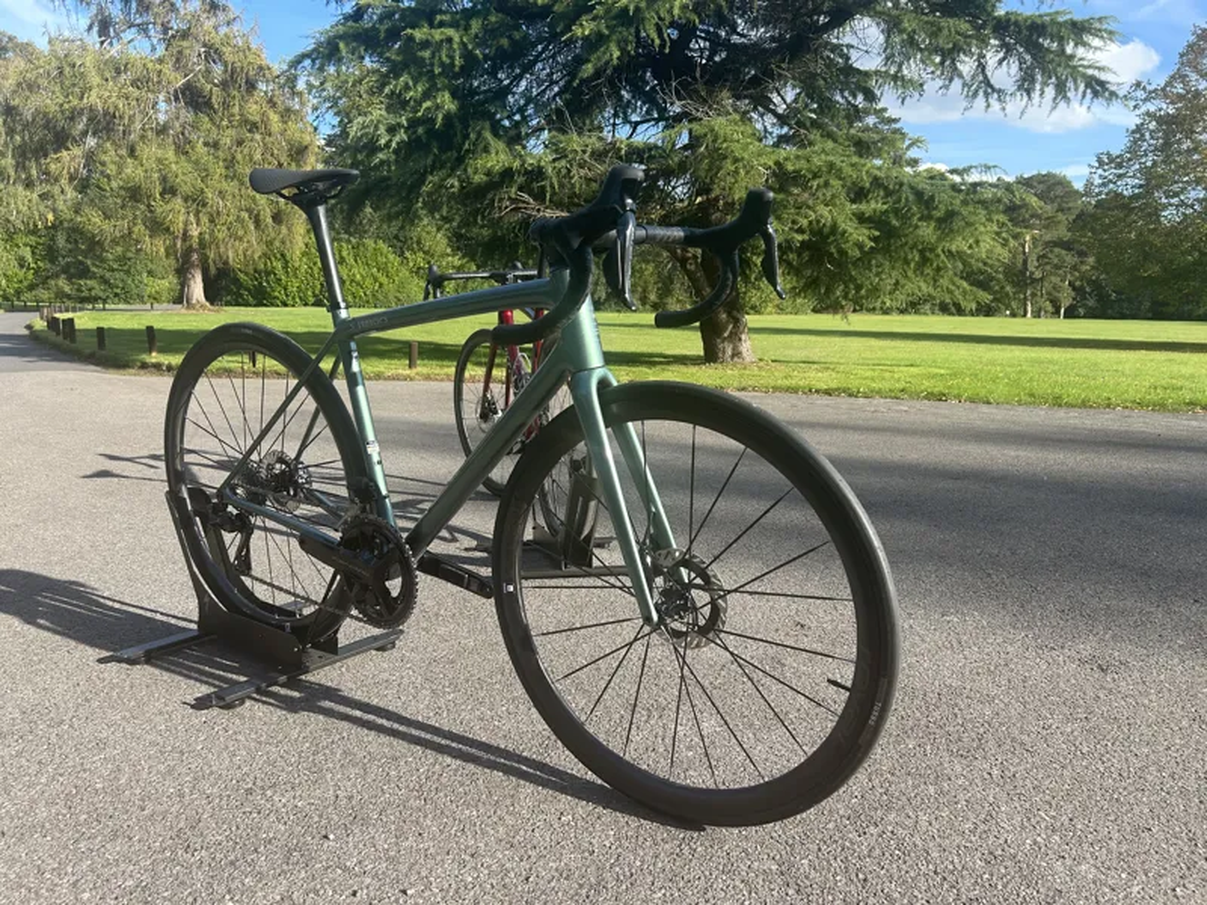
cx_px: 604
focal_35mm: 26
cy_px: 452
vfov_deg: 53.1
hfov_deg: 67.3
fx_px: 907
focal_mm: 5.7
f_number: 1.5
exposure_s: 1/1344
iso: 50
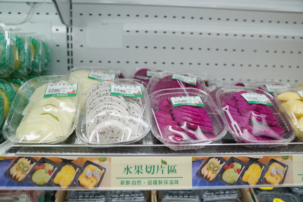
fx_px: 244
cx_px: 152
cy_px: 101
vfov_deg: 45.0
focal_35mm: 29
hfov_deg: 63.7
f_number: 4
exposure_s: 1/160
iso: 400
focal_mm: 29
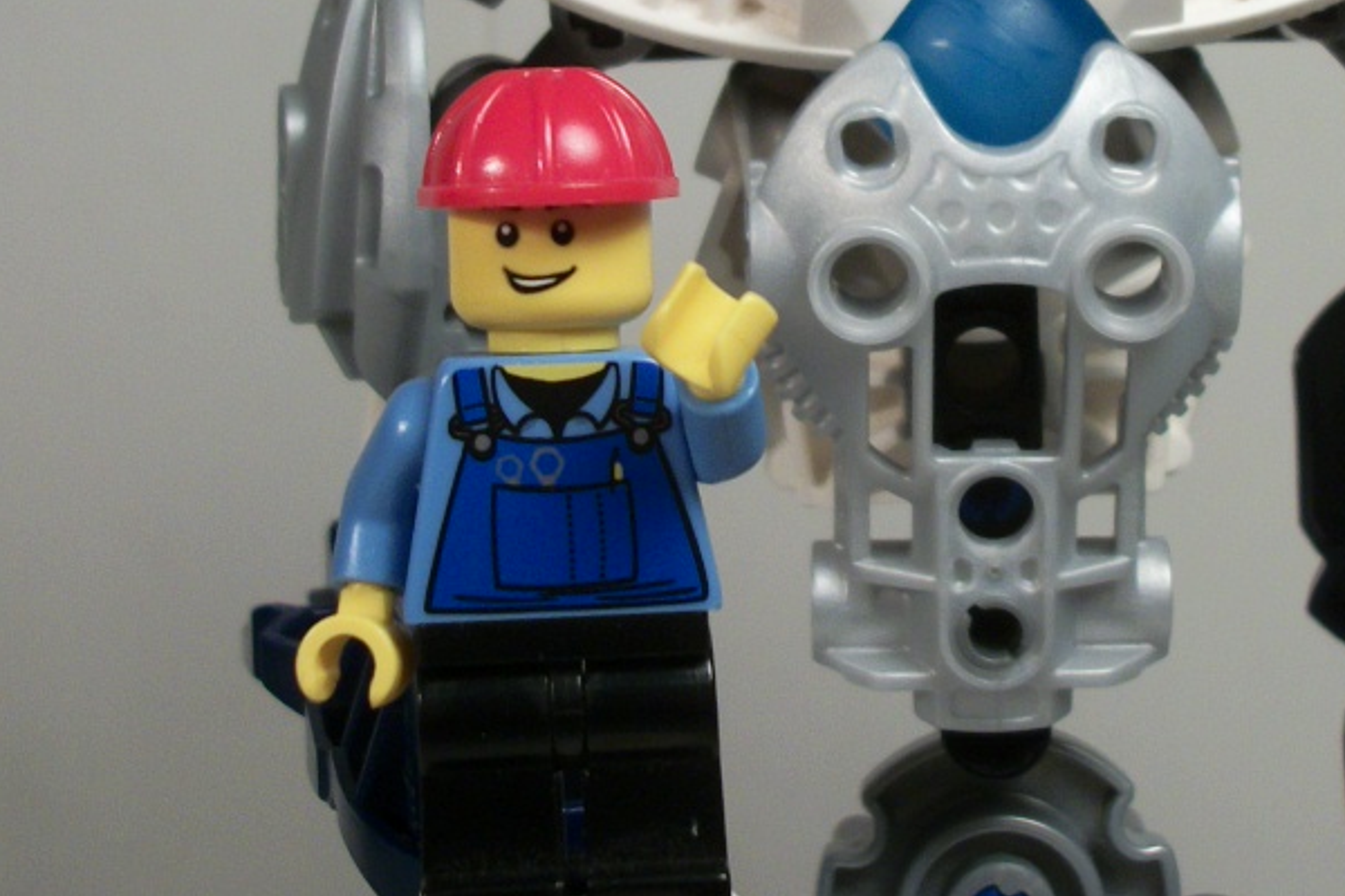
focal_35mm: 71
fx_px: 2652
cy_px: 269
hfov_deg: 28.2
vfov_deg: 19.1
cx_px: 930
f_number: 2.9
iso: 80
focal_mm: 5.7
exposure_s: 1/80
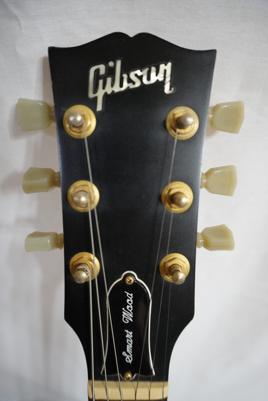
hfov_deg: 53.1
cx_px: 134
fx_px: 268
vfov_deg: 73.7
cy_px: 200
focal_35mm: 24
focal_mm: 16
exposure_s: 1/160
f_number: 3.5
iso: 5000
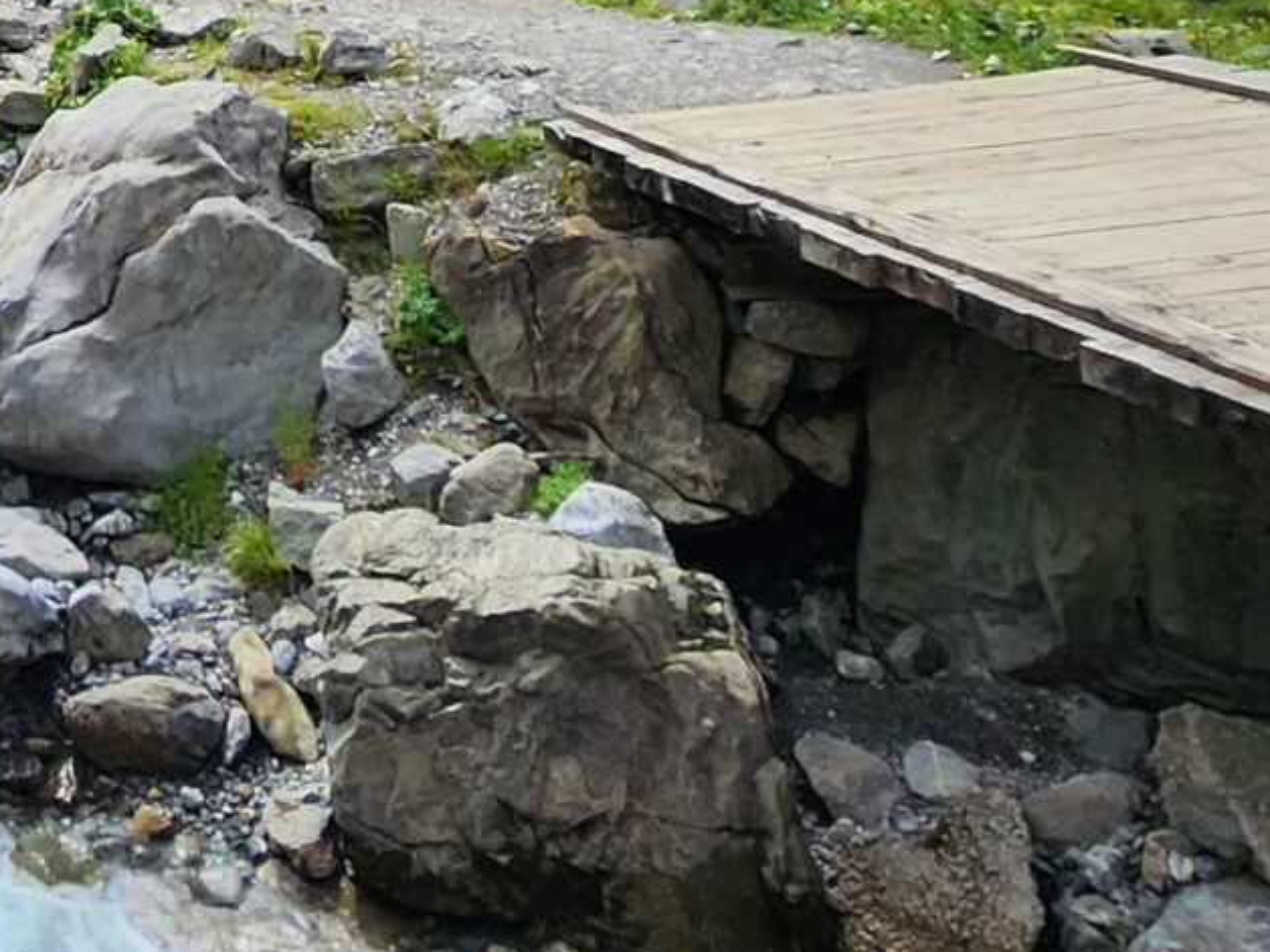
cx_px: -344
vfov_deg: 24.4
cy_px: -249
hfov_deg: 29.7
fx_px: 1944
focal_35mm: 53
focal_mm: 1.74
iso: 32
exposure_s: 1/1542
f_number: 2.2
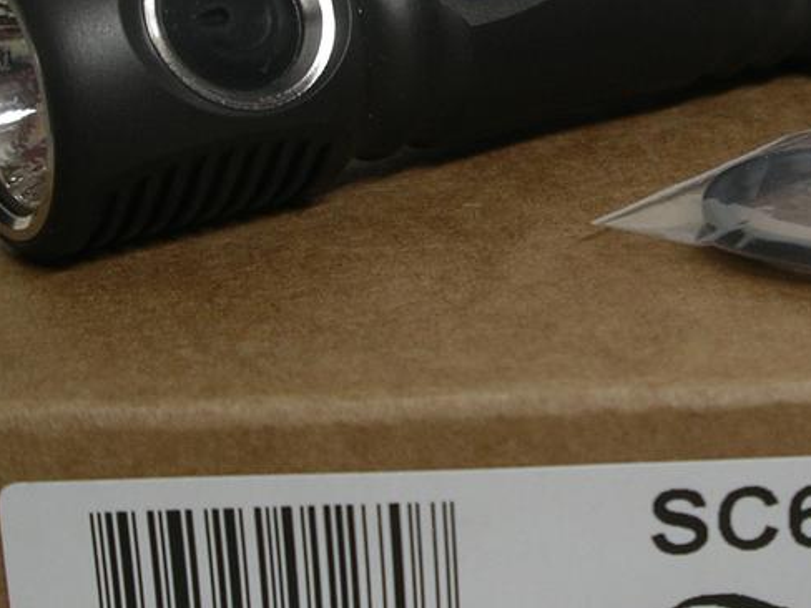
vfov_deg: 15.2
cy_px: 169
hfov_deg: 20.2
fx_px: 2273
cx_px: 542
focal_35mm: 97
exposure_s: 1/40
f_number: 2.8
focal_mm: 7.8
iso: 64
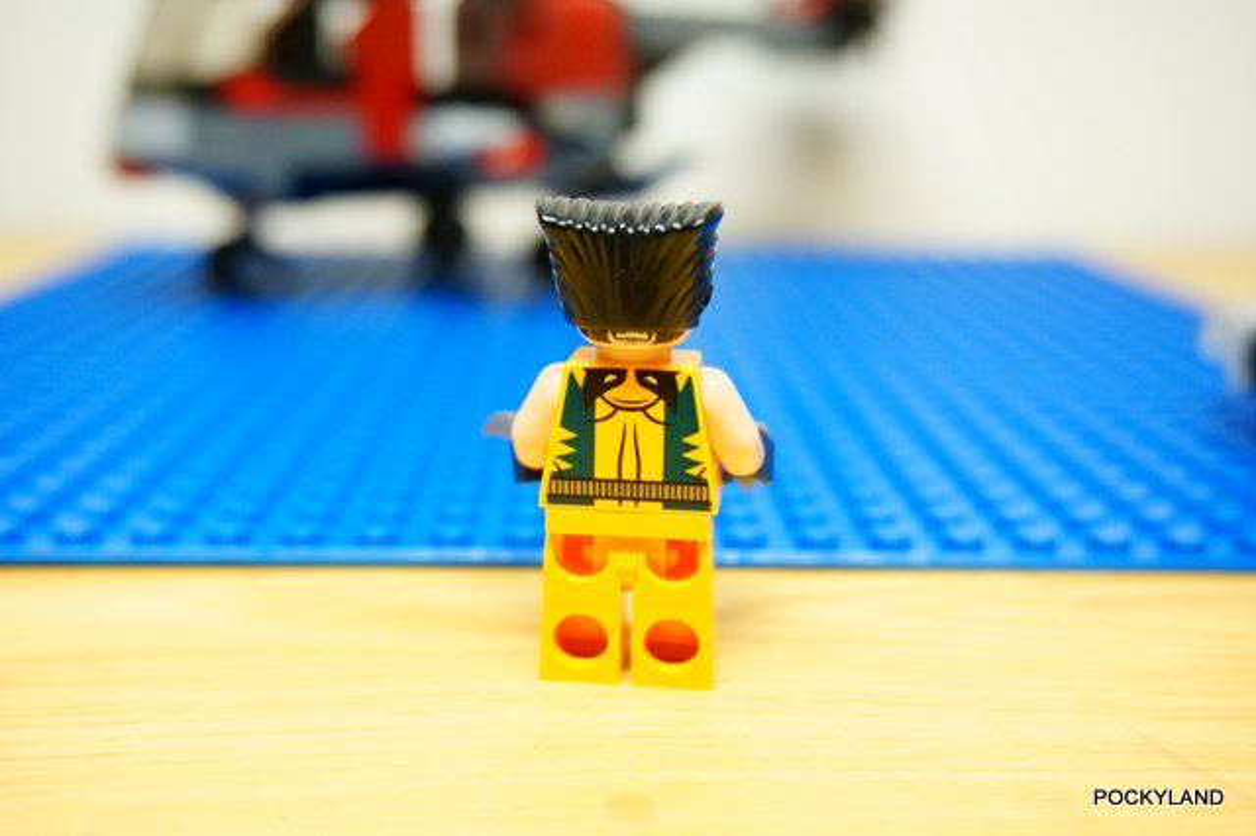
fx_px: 1412
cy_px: 418
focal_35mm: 40
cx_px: 628
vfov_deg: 33.0
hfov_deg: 47.9
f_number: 4.5
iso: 1600
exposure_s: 1/100
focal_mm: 27
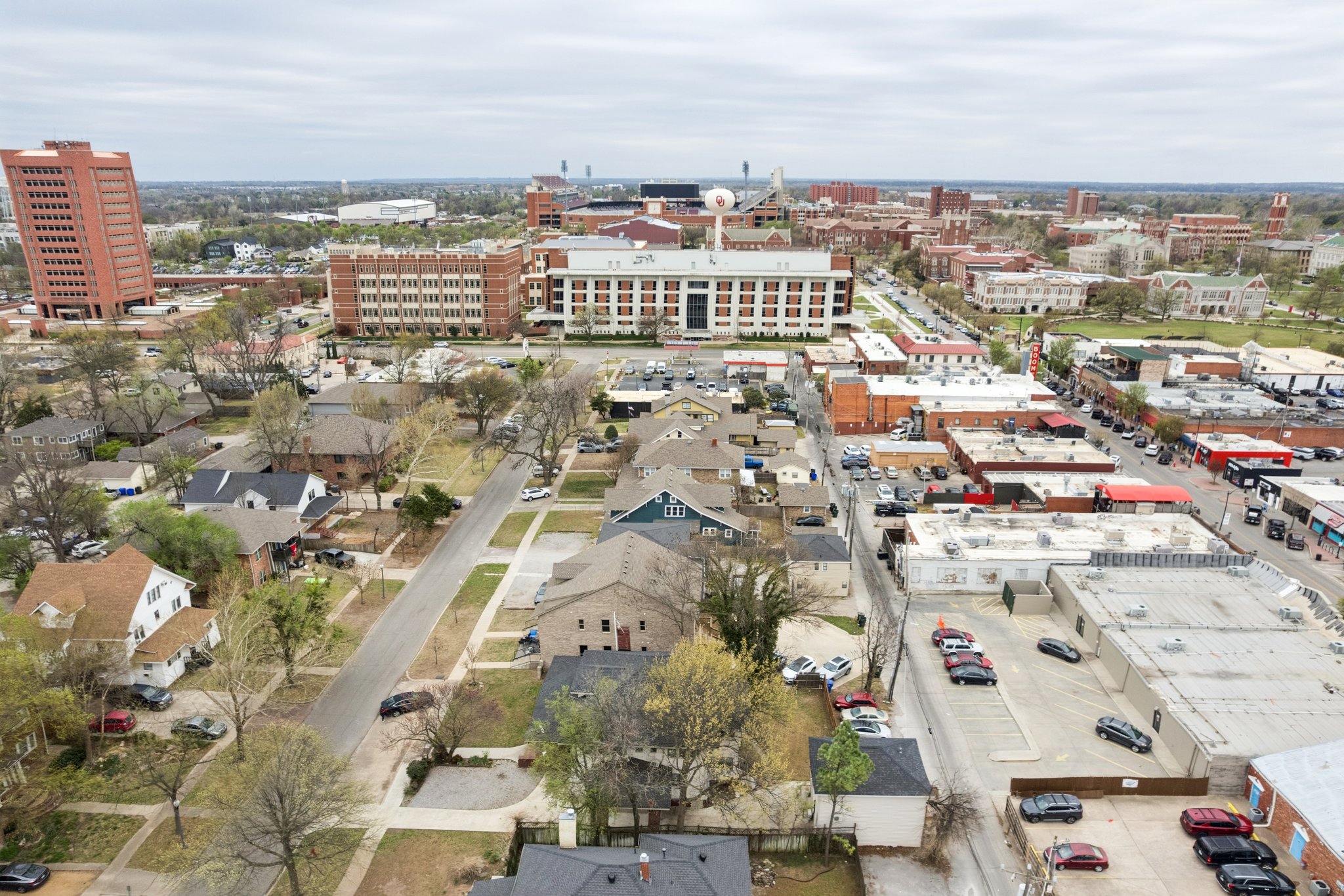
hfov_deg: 78.6
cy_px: 448
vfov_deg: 57.2
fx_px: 821
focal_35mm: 22
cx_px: 672
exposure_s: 1/1000
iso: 120
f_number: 2.8
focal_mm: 8.4
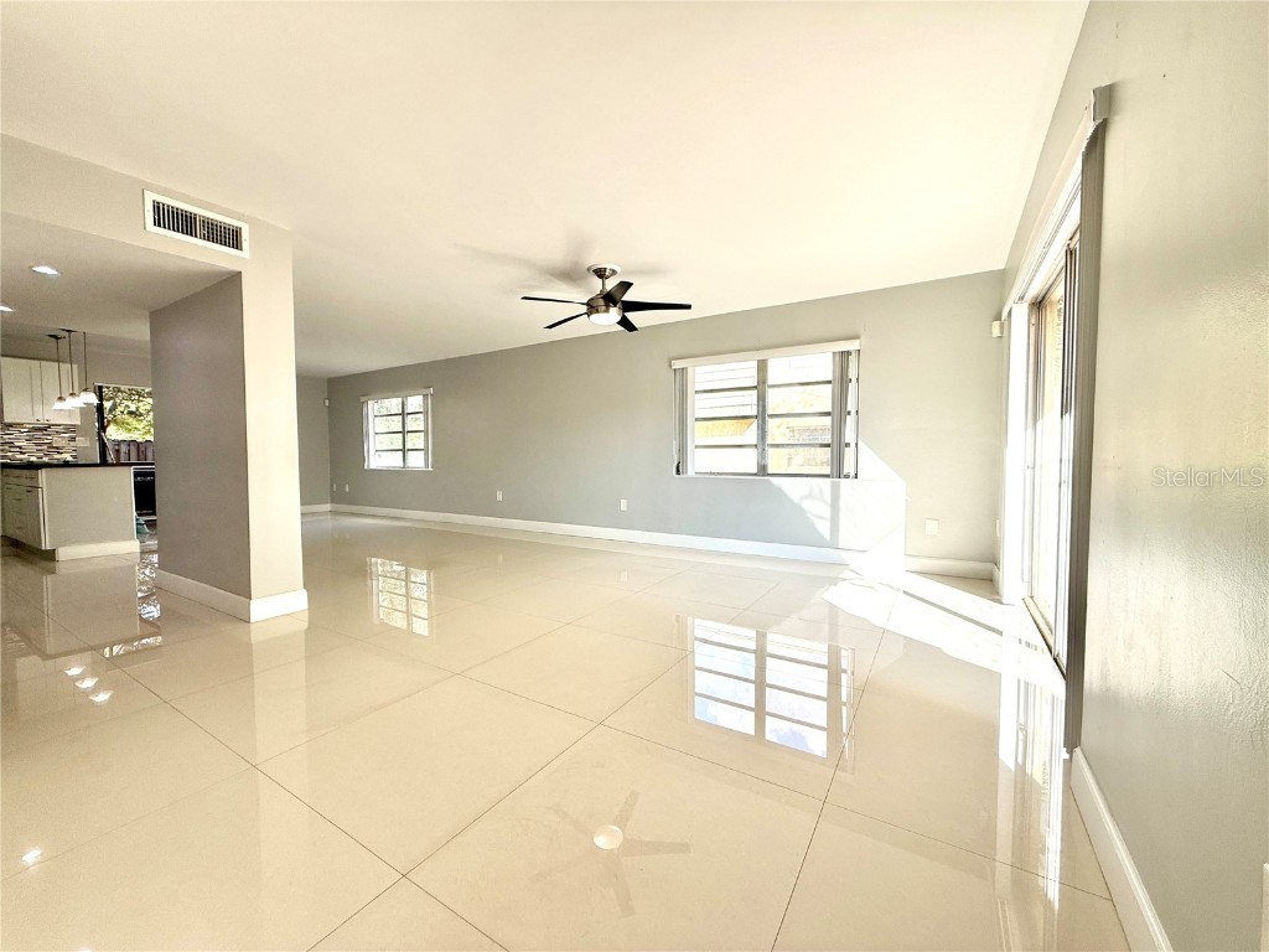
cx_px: 634
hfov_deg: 102.1
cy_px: 476
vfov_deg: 85.7
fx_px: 513
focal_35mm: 14
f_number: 2.2
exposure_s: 1/579
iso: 64
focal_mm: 2.22
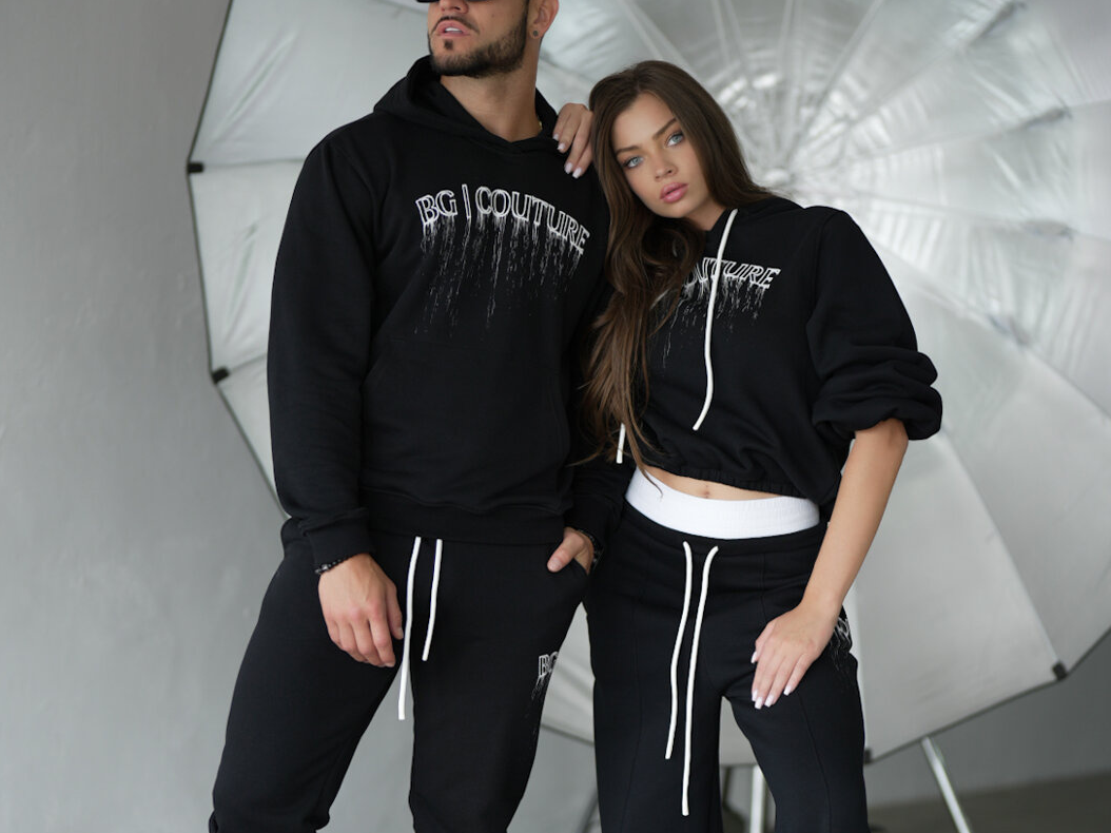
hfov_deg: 26.7
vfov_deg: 20.1
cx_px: 552
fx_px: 2342
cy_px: 545
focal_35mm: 73
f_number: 1.4
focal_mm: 50
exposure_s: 1/320
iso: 160
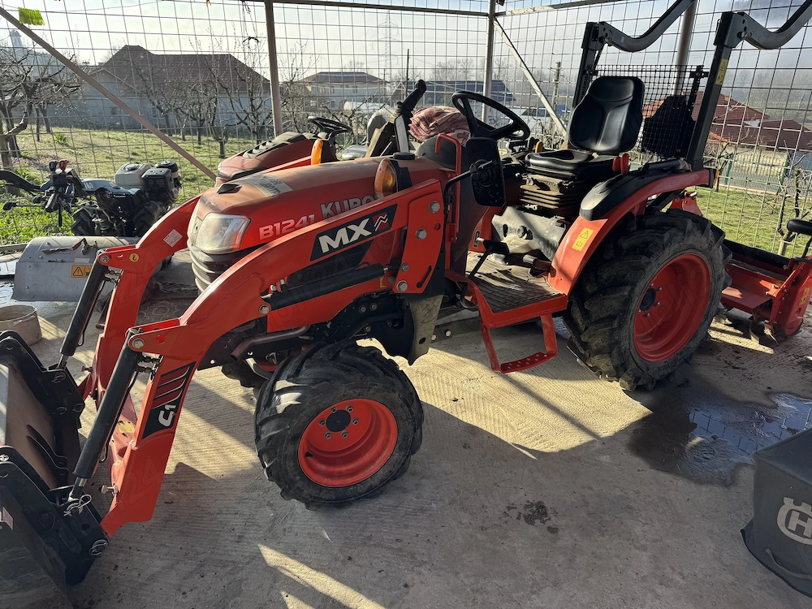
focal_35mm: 24
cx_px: 406
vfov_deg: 56.8
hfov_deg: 71.6
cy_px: 304
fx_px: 563
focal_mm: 6.76
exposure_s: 1/1010
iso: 80
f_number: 1.78
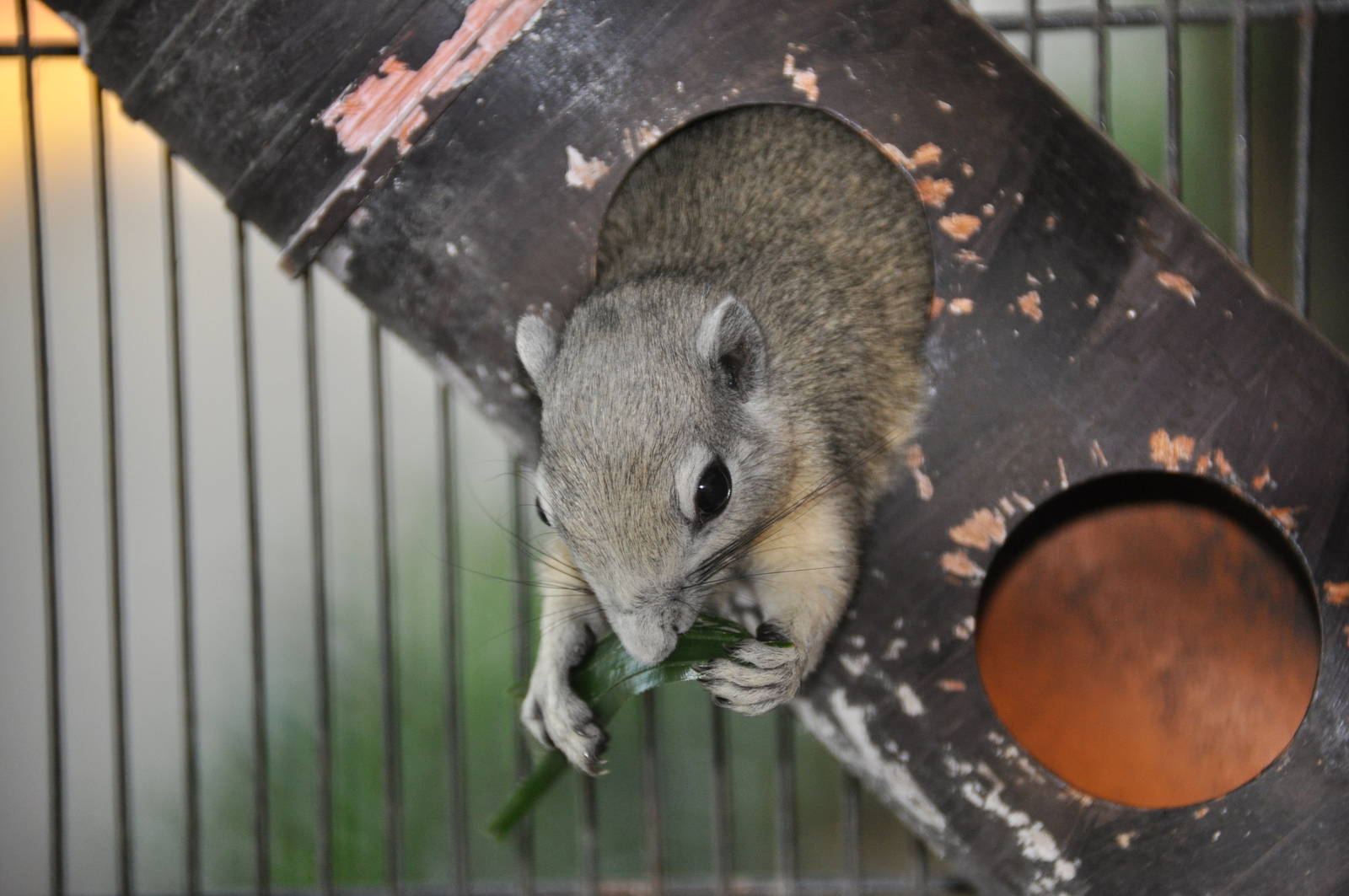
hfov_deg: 7.2
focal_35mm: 285
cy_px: 448
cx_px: 674
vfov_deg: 4.8
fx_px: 10667
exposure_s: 1/60
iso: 800
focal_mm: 190
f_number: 5.6
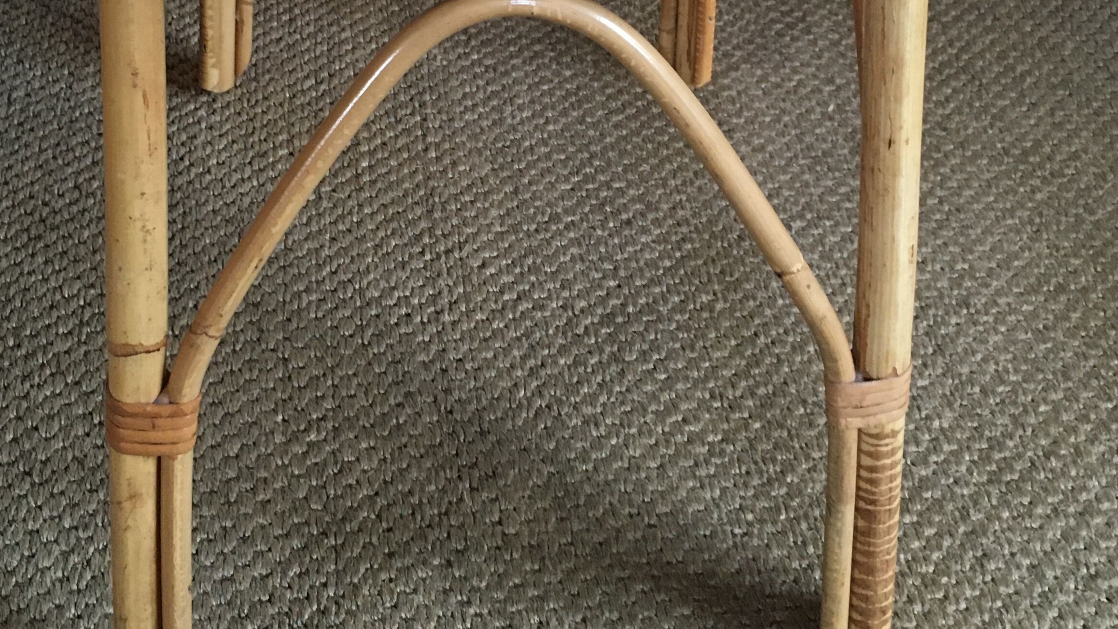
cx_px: 520
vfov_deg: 21.4
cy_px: 82
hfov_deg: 37.8
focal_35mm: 55
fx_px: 1631
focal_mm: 4.15
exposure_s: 1/20
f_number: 2.2
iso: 200
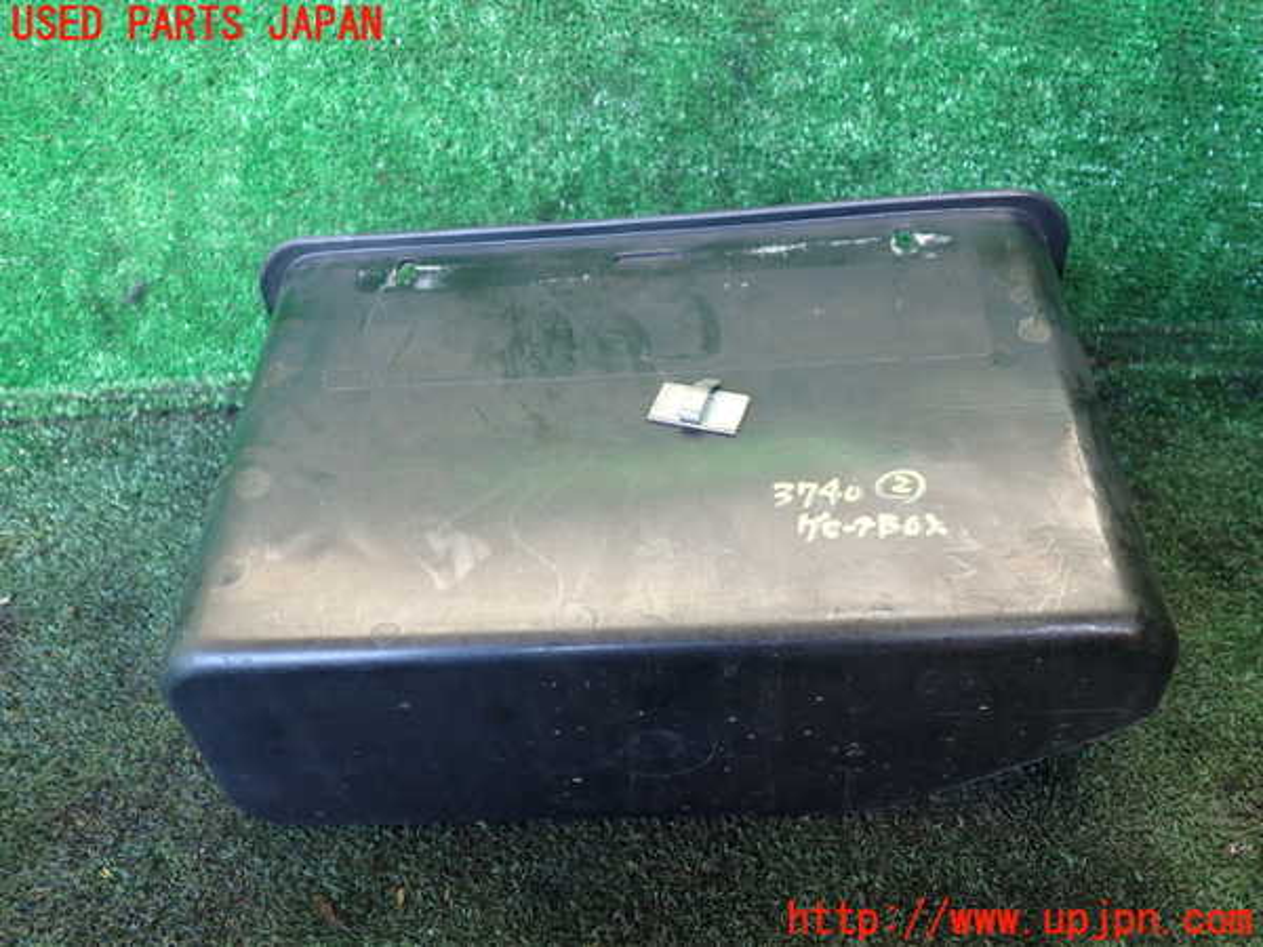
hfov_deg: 60.0
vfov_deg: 46.8
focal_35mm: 30
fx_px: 1095
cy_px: 474
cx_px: 632
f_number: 2.3
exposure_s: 1/60
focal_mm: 5.4
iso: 200
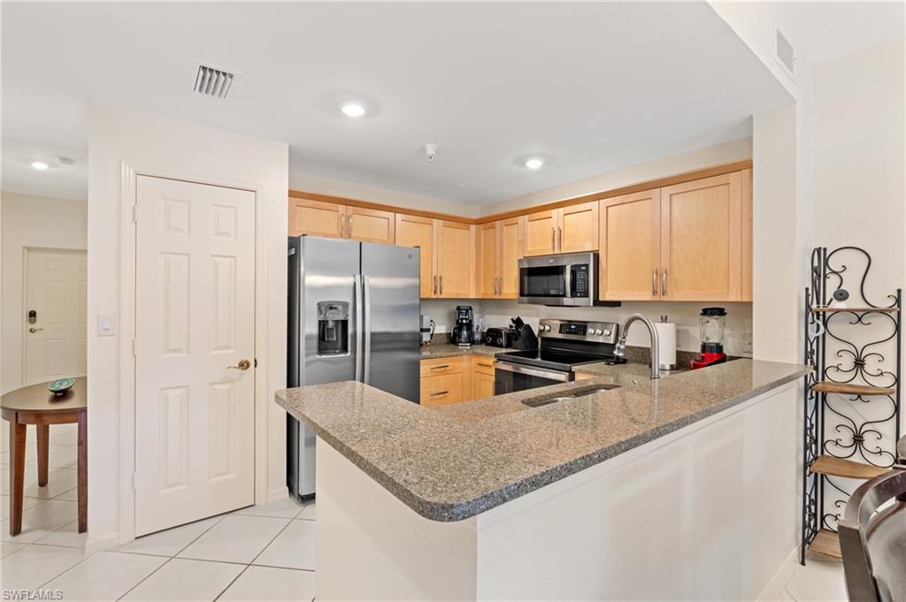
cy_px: 301
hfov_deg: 96.8
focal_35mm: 16
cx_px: 453
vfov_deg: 73.7
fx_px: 402
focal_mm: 16
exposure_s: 1
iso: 200
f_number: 9
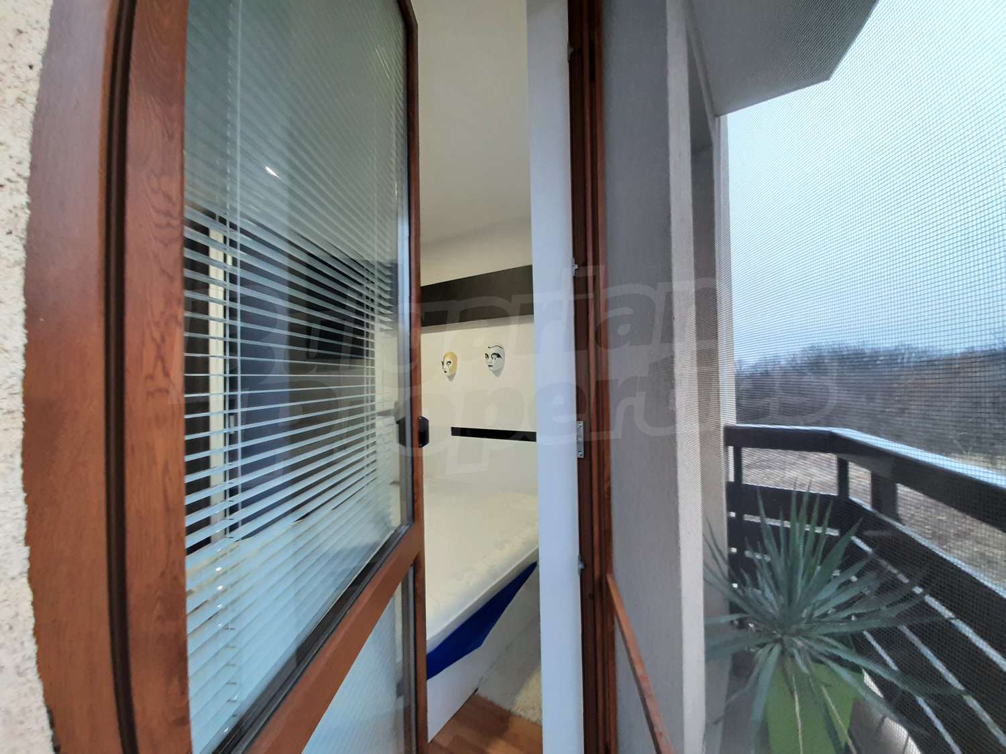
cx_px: 503
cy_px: 377
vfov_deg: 89.9
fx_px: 378
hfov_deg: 106.2
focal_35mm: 13
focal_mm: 1.42
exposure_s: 1/50
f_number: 2.2
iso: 125
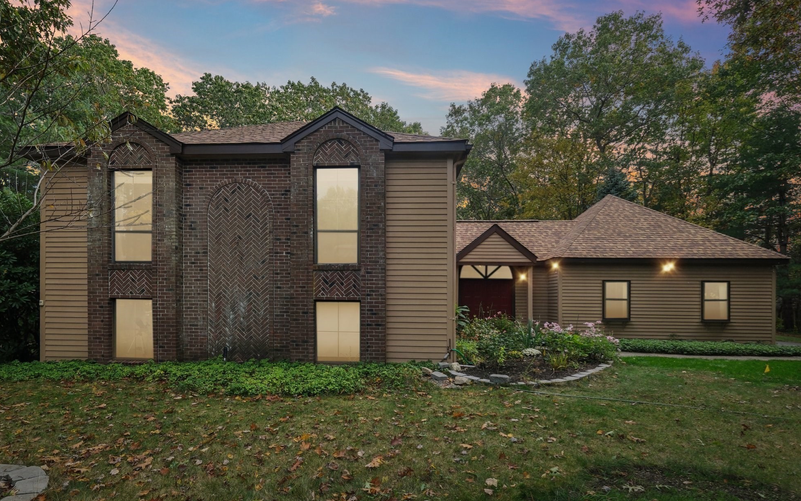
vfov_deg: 71.2
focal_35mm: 16
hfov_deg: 97.8
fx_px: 349
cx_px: 383
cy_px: 233
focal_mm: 10
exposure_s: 1/210
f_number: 5.6
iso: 320
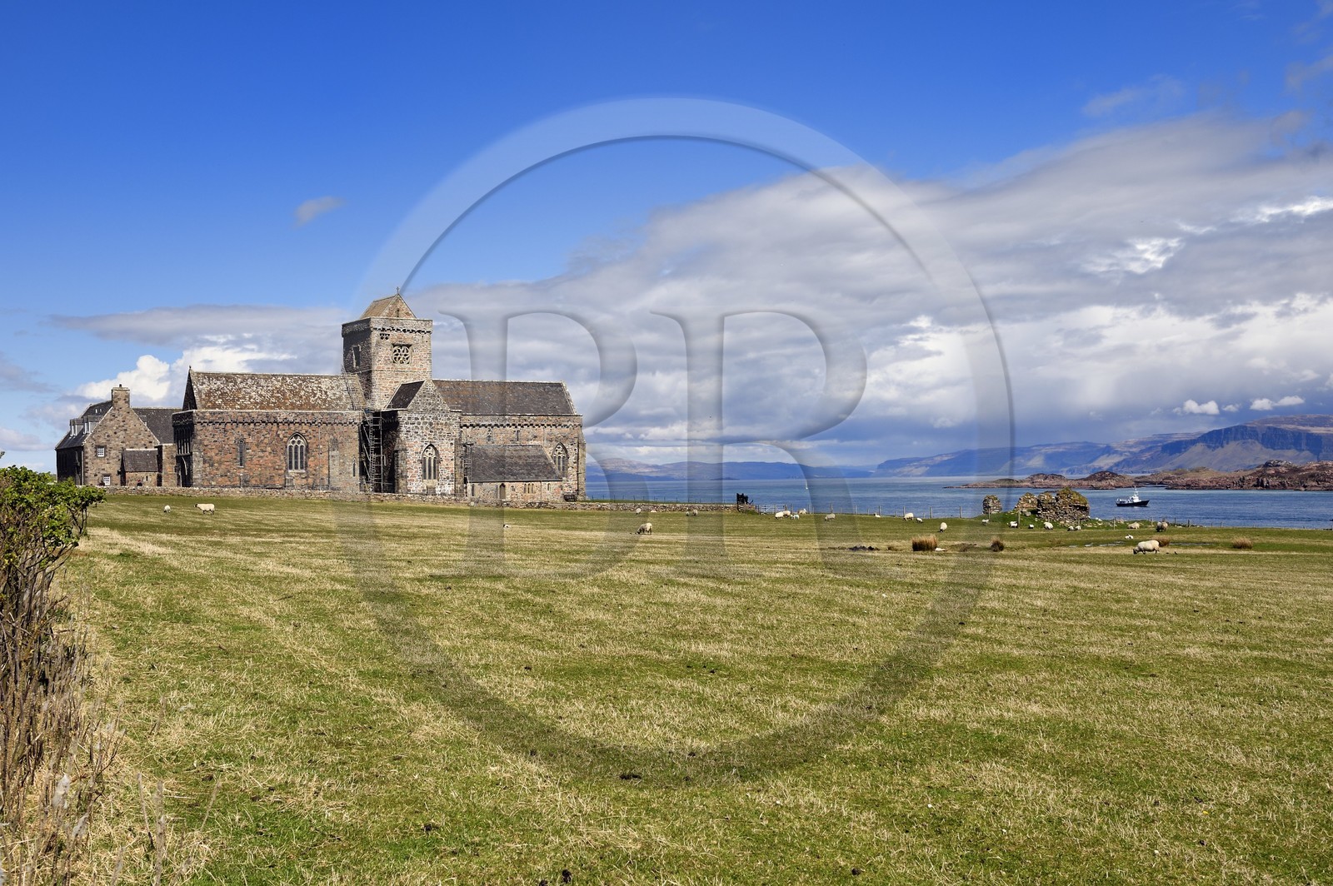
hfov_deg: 46.4
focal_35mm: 42
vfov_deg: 31.8
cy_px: 443
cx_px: 666
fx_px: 1554
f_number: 14
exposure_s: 1/320
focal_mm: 42
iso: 200
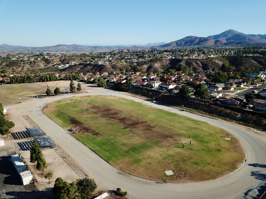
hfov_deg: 67.3
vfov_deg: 53.1
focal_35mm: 26
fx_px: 200
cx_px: 133
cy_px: 100
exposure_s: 1/1131
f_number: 2.2
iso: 100
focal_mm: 4.73
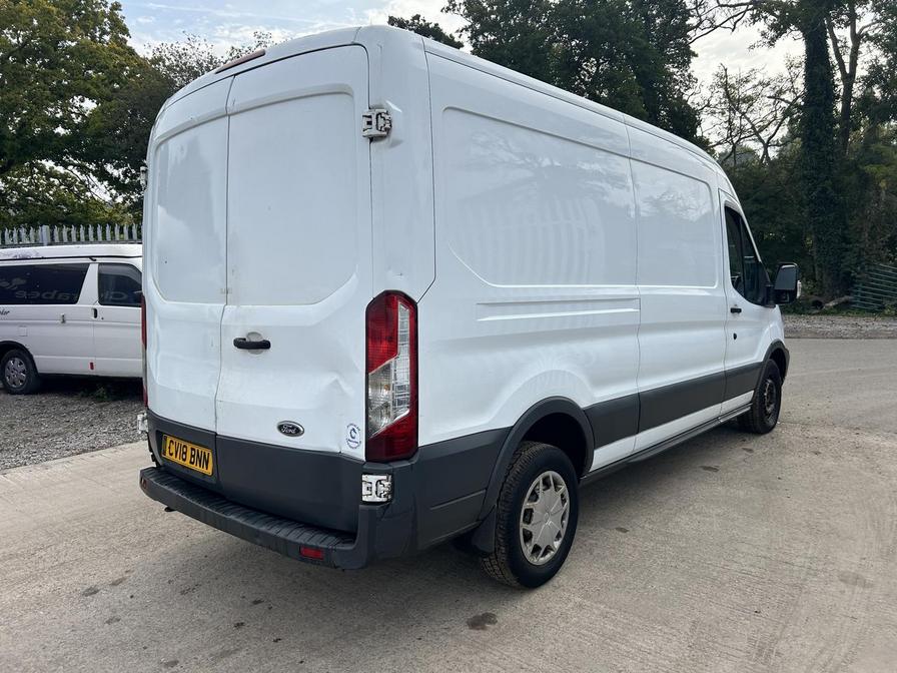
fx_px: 674
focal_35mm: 26
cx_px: 448
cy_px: 336
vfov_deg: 53.1
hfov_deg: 67.3
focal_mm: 5.7
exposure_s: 1/2045
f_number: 1.5
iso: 50
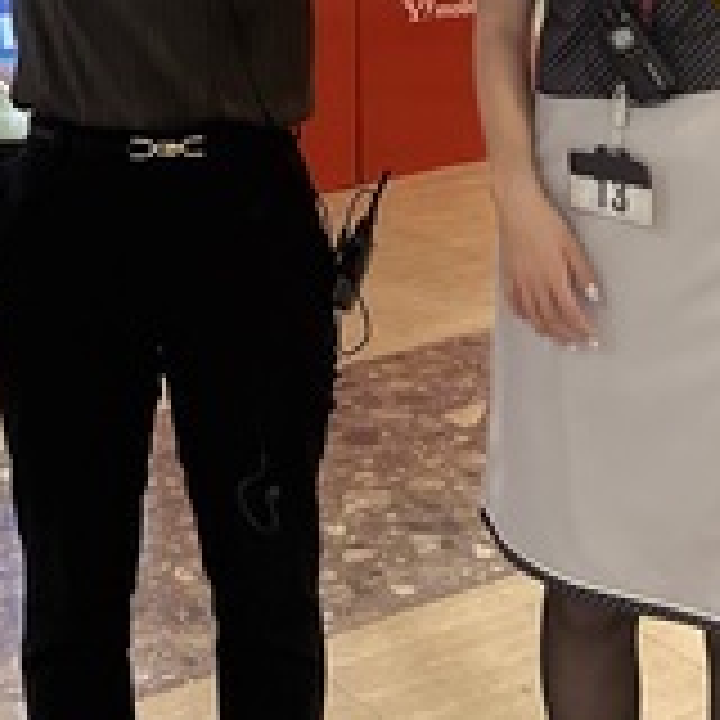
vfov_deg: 18.7
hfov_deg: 20.1
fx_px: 2024
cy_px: -220
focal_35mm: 86
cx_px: 288
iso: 100
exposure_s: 1/120
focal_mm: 5.1
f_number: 1.6
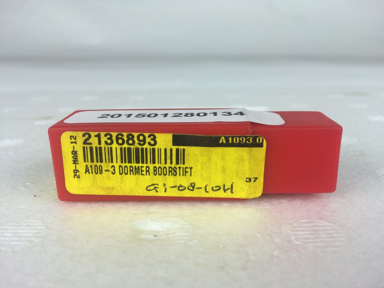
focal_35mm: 29
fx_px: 322
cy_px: 144
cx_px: 192
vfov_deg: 48.2
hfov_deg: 61.7
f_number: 2.2
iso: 32
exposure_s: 1/108
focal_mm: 4.15
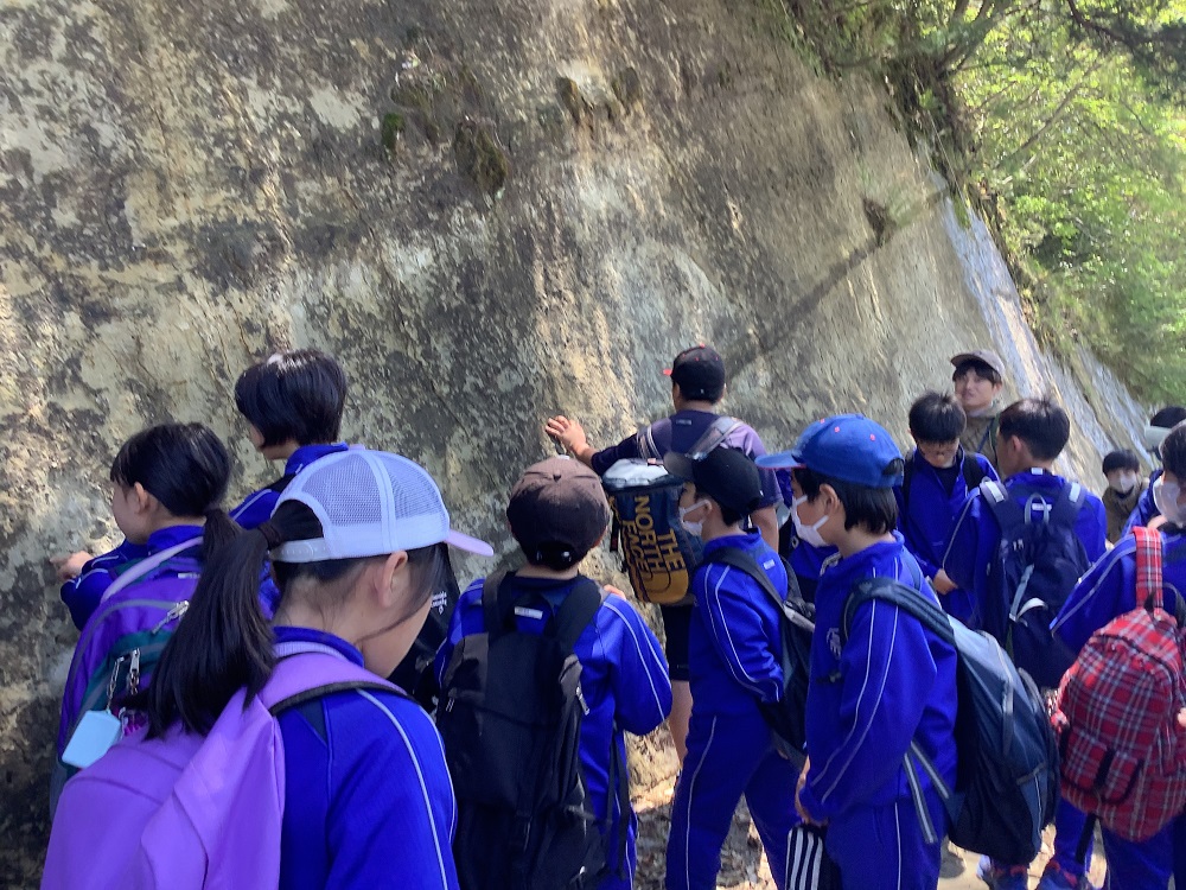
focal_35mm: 31
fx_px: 1062
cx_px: 593
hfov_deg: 58.4
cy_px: 445
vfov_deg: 45.4
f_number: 2.4
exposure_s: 1/120
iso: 50
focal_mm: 3.3
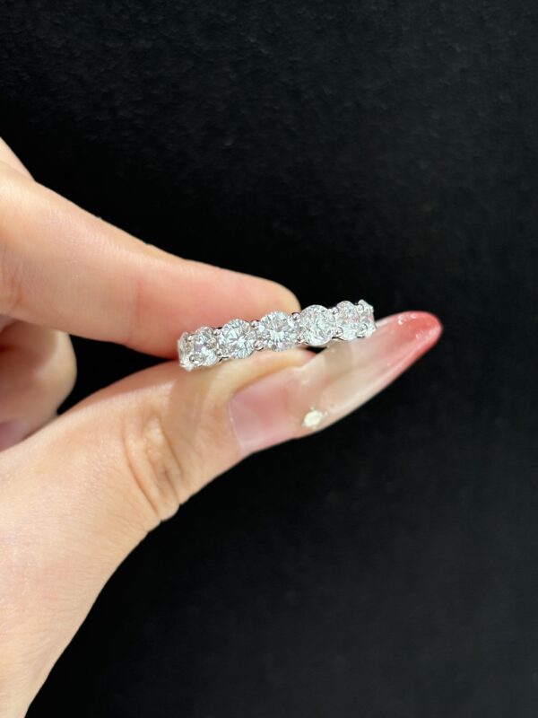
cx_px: 269
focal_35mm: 52
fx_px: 1078
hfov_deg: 28.0
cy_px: 359
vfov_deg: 36.8
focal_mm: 5.96
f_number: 1.6
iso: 32
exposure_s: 1/100
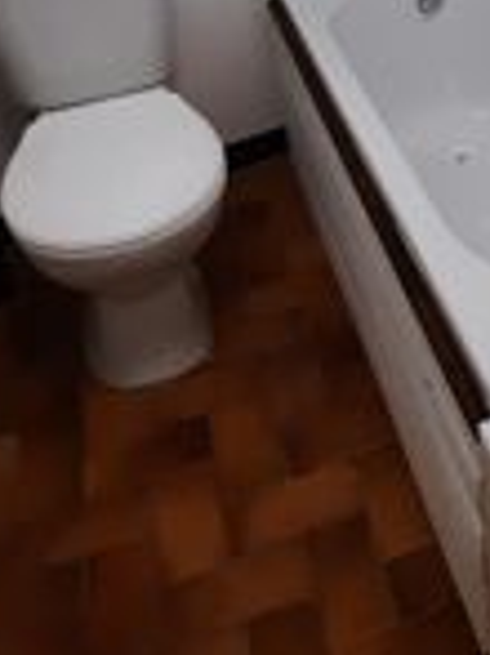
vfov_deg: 35.5
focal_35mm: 47
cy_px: -40
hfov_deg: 26.9
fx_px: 888
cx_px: 604
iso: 200
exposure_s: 1/50
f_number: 2.2
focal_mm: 1.74
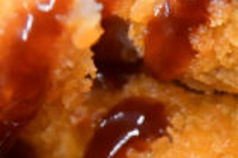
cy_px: 205
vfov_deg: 2.6
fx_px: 3513
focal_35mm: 532
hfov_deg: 3.9
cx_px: 298
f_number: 4
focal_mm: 82
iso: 800
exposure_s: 1/100
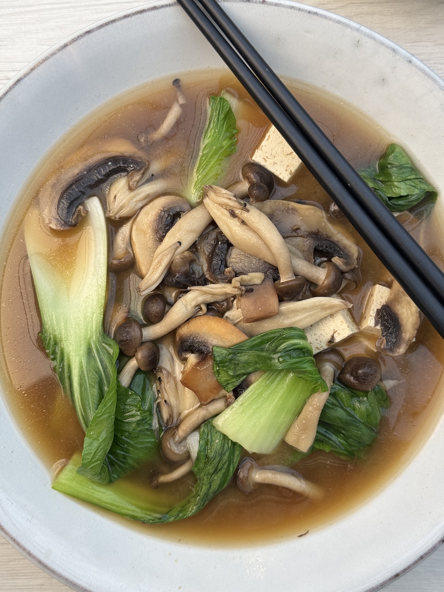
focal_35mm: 48
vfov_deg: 39.7
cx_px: 222
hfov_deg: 30.3
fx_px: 821
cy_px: 296
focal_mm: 6.76
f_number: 1.78
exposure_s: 1/121
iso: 64
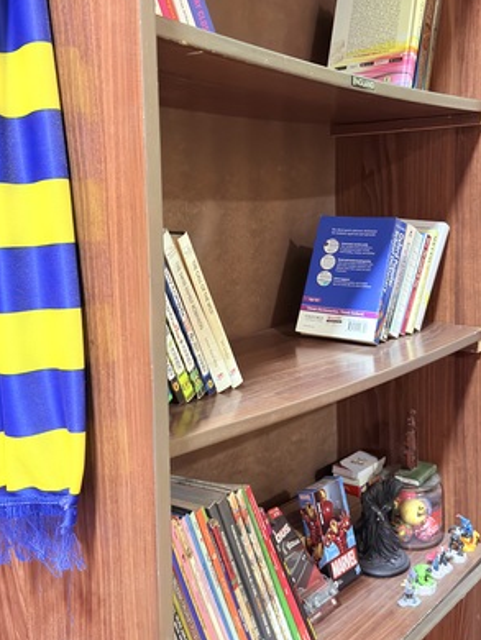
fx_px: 759
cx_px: 240
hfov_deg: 35.2
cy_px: 296
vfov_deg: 45.7
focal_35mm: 41
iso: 640
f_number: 1.78
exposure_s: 1/24
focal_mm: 6.76
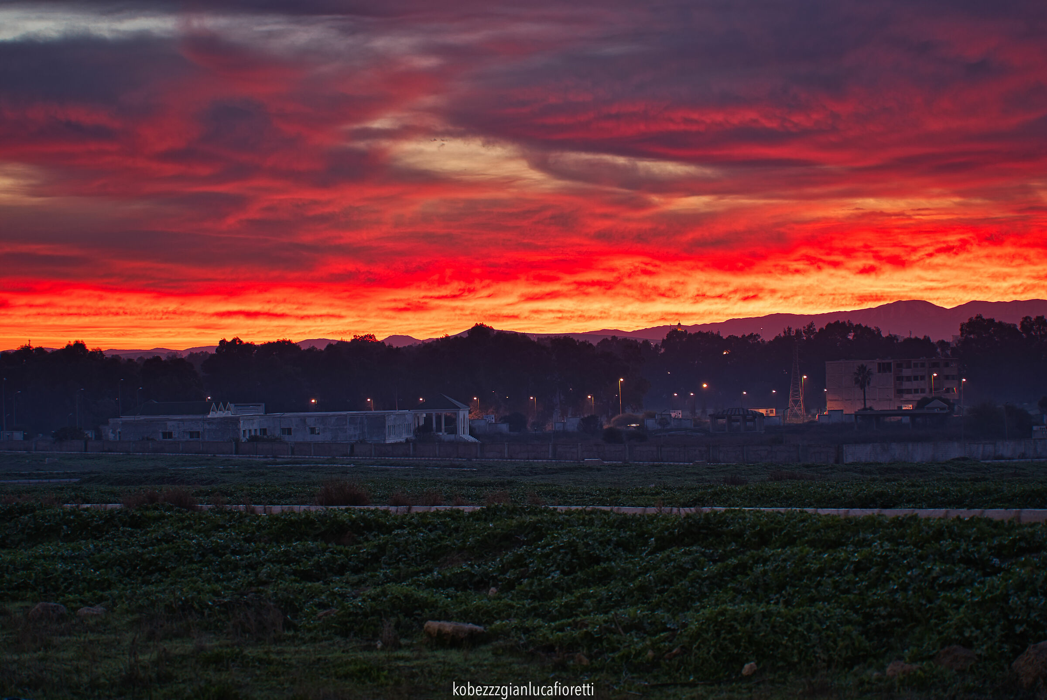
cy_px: 350
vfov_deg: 13.1
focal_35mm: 105
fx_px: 3055
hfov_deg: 19.4
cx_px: 524
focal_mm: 105
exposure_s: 1/3.33
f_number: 4
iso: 100
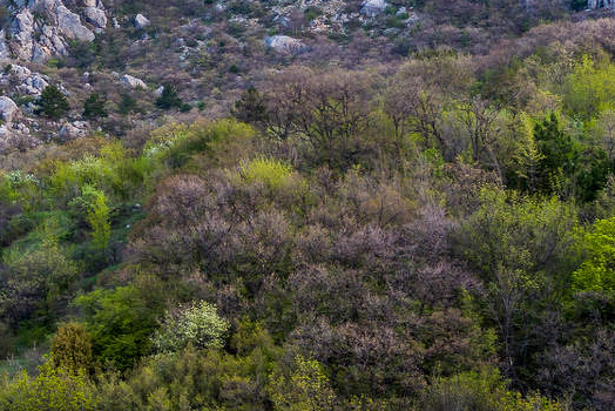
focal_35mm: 124
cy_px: 89
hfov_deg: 16.2
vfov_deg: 11.0
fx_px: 2125
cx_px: 34
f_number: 4
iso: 200
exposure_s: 1/100
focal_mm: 31
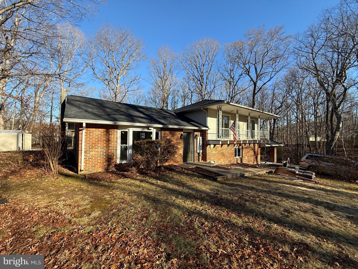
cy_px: 134
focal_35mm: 14
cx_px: 179
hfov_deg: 102.1
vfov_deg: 85.7
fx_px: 145
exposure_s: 1/914
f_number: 2.2
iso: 50
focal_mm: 2.22
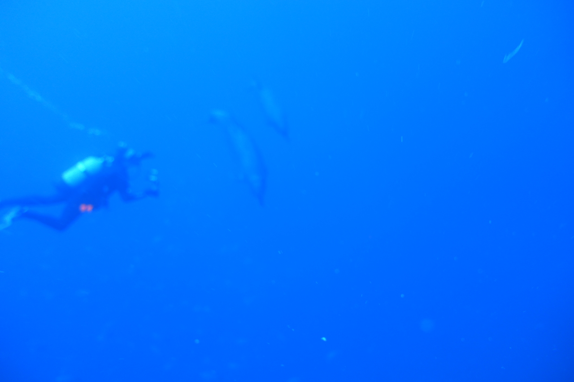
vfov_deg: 53.1
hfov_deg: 73.8
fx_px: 383
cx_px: 287
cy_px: 191
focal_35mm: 24
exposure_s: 1/30
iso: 160
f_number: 2
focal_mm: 8.98
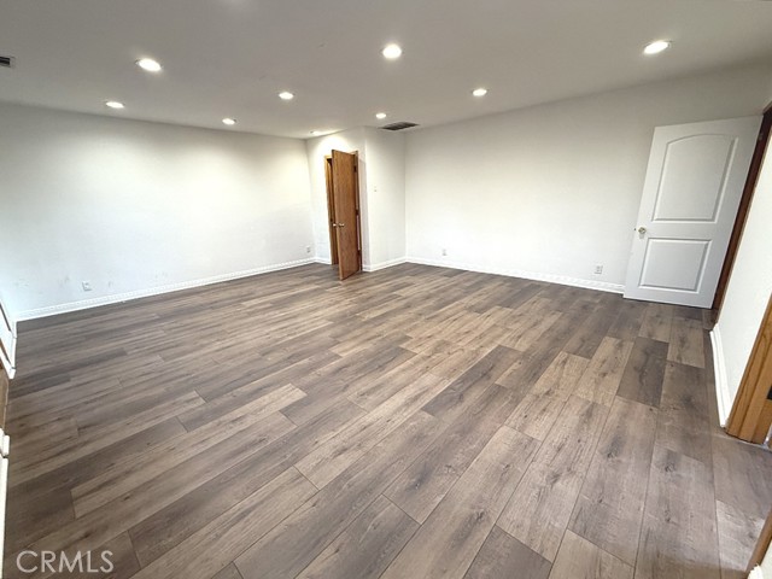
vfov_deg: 85.7
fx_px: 312
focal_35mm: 14
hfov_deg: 102.1
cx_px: 386
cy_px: 290
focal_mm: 2.22
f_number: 2.2
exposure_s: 1/60
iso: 250
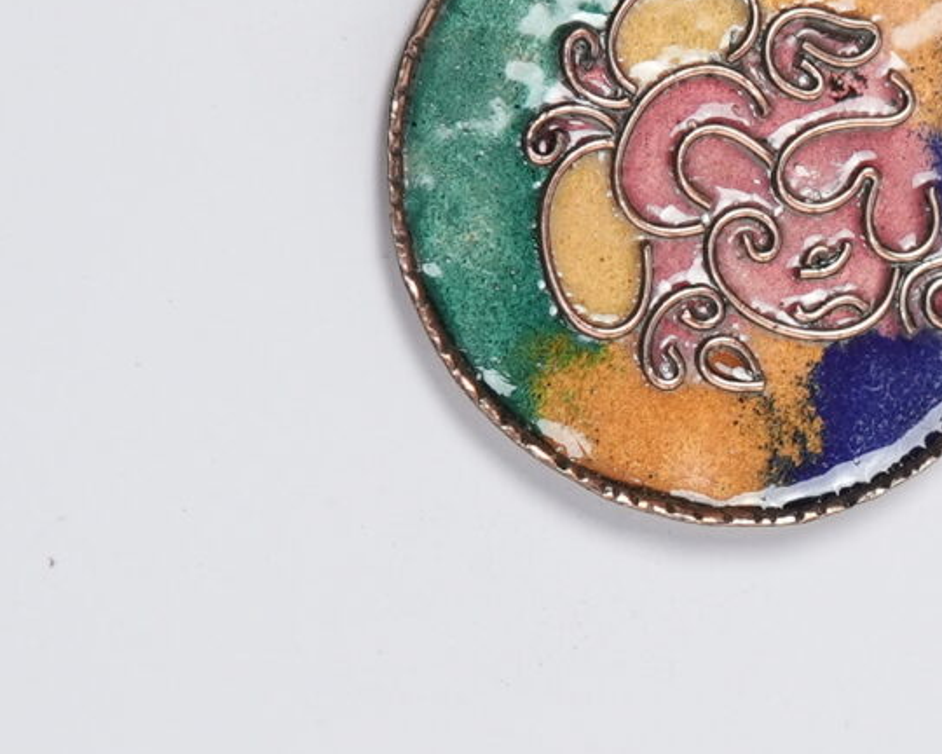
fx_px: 9312
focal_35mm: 334
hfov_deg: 5.8
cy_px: 550
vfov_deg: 4.6
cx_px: 1143
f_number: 4.5
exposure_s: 1/500
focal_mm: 75
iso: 640
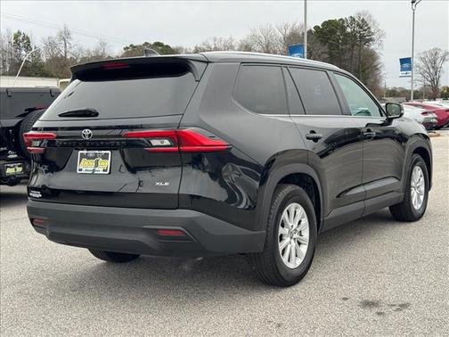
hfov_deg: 39.7
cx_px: 224
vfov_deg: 30.3
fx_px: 623
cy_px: 168
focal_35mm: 48
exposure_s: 1/544
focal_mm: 6.76
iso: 64
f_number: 1.78
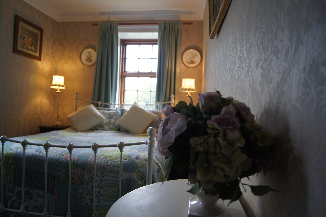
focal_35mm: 27
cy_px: 108
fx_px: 244
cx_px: 163
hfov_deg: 67.4
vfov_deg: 47.8
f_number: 4
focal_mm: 18
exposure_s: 1/30
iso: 100
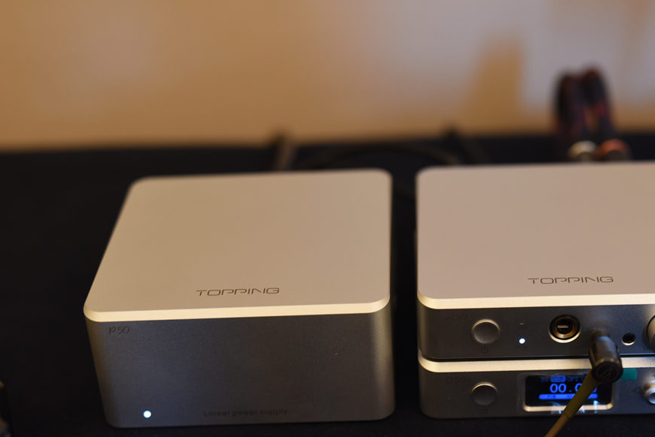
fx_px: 1201
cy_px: 323
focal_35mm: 66
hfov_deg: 30.4
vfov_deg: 20.5
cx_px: 391
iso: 800
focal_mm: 40
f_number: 2
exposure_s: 1/60
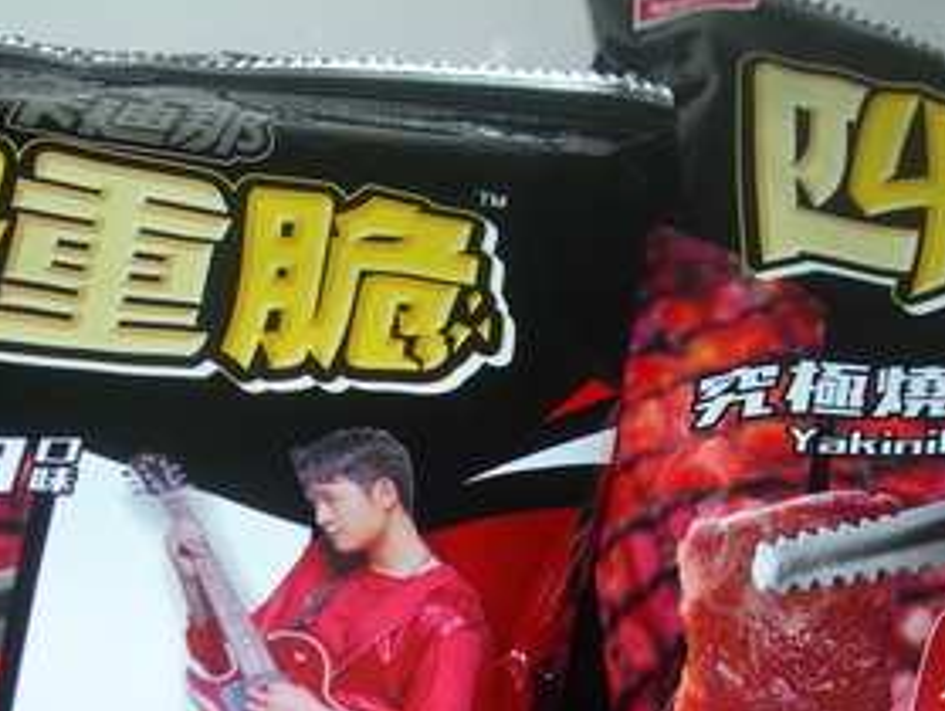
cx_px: 491
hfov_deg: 28.5
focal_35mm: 68
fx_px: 1859
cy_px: 601
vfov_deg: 21.3
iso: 50
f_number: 2.8
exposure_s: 1/60.1
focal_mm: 7.8
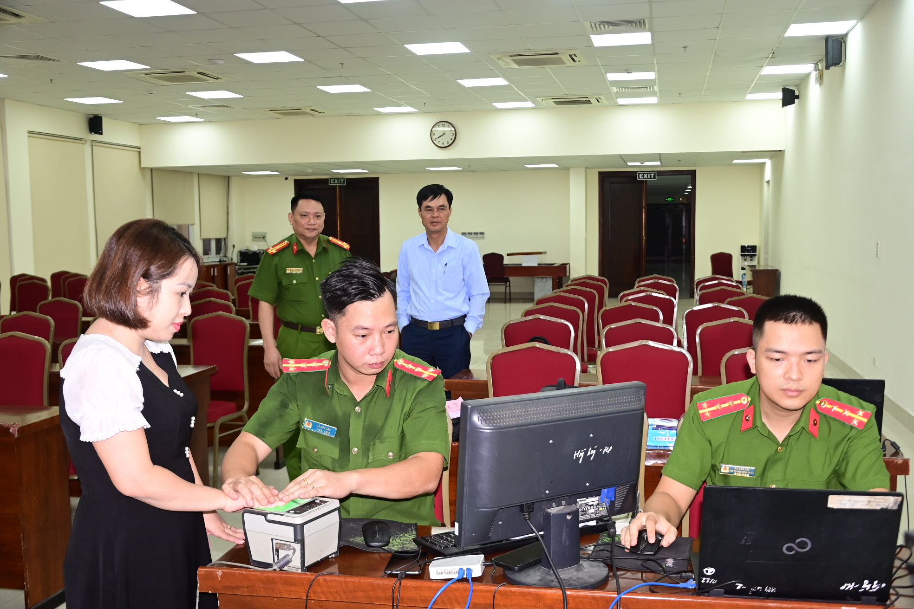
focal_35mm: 37
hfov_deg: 51.9
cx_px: 457
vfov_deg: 35.9
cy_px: 304
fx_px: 939
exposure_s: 1/200
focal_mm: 25
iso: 640
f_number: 4
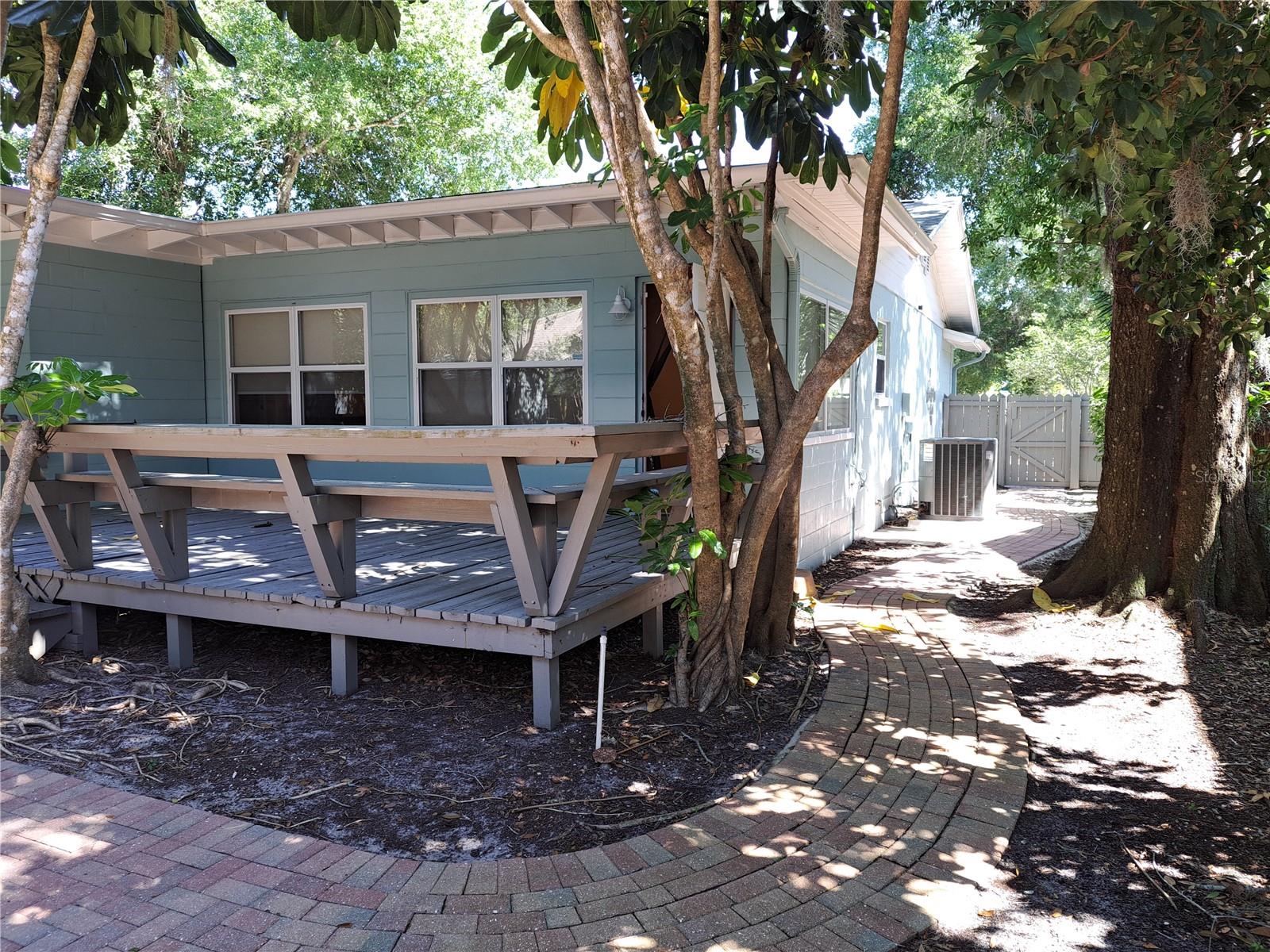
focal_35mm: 24
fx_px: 881
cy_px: 476
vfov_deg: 56.8
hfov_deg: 71.6
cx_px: 635
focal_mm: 5.23
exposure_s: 1/60
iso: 50
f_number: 1.8
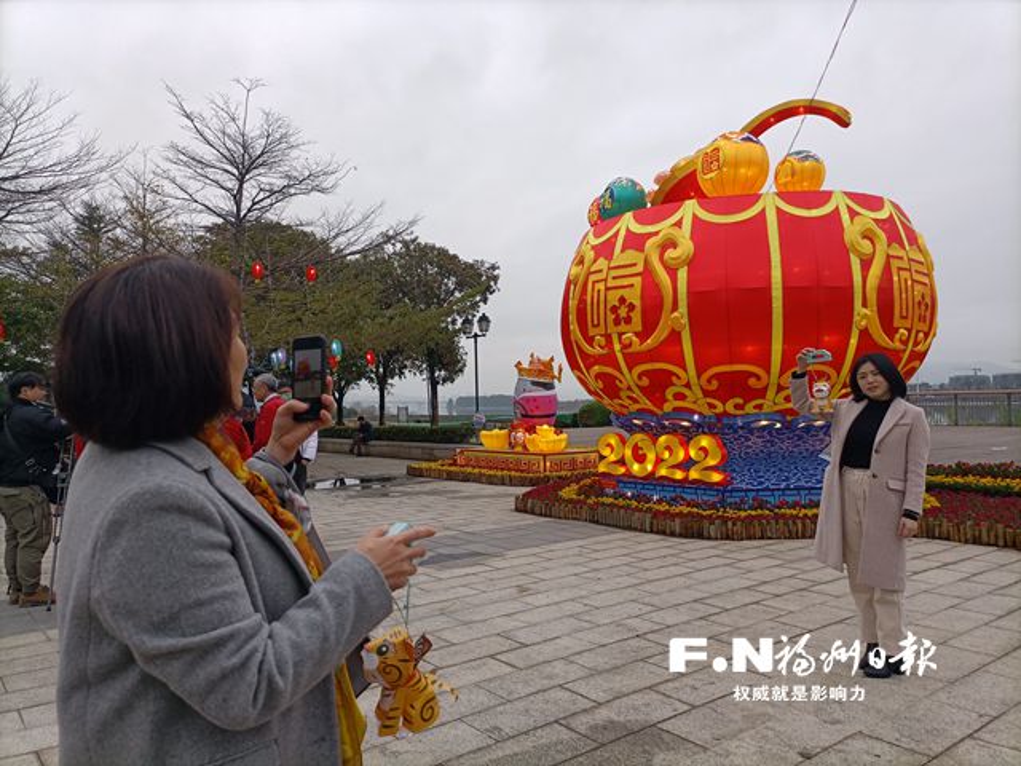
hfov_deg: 67.3
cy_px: 383
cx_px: 510
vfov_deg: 53.1
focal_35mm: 26
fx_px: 767
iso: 121
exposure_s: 1/100
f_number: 1.8
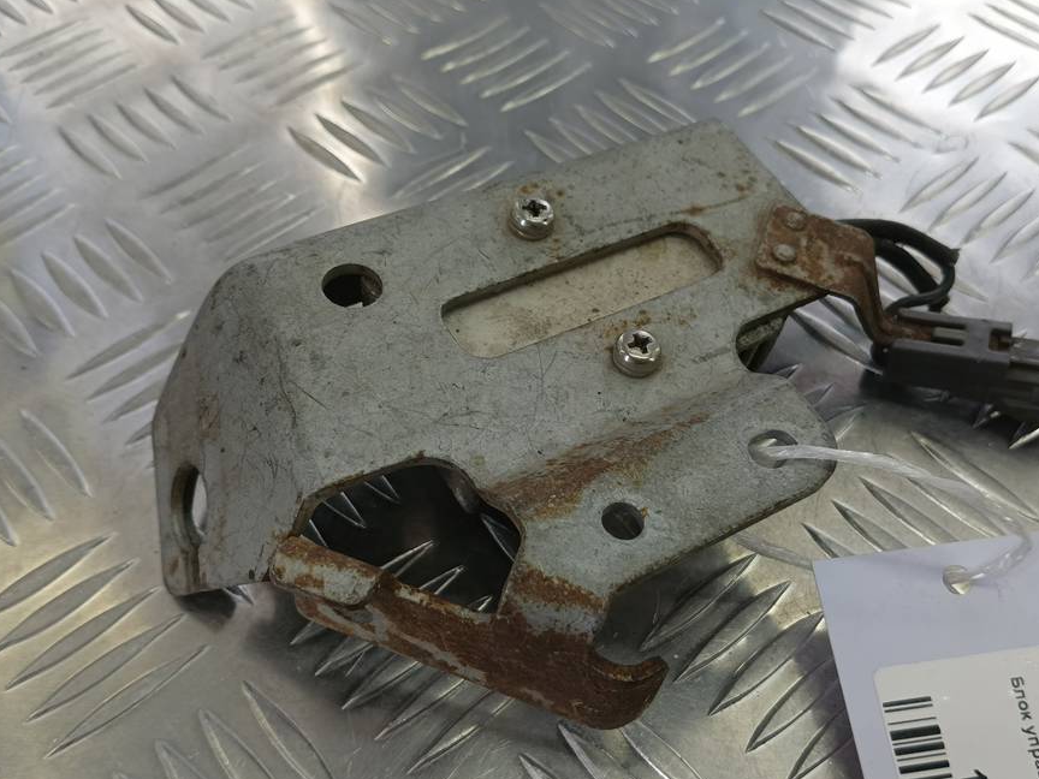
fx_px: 960
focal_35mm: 32
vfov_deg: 44.1
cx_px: 584
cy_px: 430
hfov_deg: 56.6
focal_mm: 4.11
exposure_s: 1/100
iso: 111
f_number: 1.6
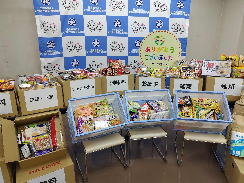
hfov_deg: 73.9
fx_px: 162
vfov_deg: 58.9
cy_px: 92
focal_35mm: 23
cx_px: 122
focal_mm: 5.5
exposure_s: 1/120
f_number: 1.9
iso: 122
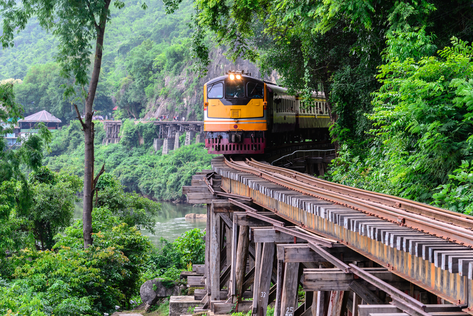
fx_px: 1709
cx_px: 236
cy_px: 158
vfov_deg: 10.6
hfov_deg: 15.8
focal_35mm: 130
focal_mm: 130
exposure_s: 1/250
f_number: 6.3
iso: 200
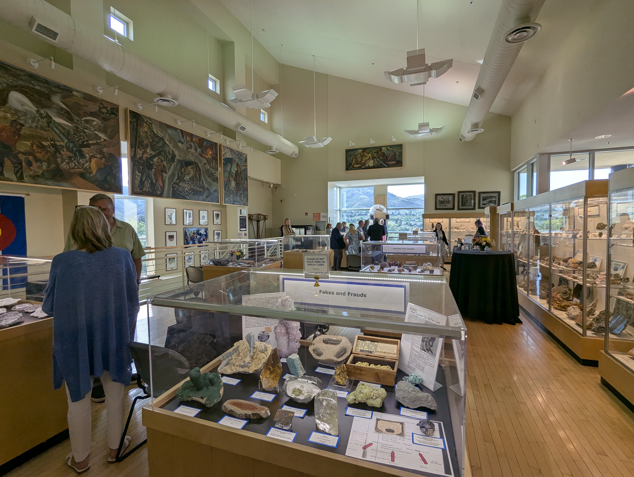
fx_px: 293
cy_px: 238
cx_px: 317
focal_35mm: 16
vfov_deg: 78.2
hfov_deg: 94.4
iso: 59
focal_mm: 2.35
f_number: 2.2
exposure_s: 1/277
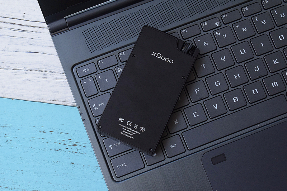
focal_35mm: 82
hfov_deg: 24.6
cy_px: 96
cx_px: 144
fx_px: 658
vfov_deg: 16.5
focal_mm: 55
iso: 1600
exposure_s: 1/400
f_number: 10
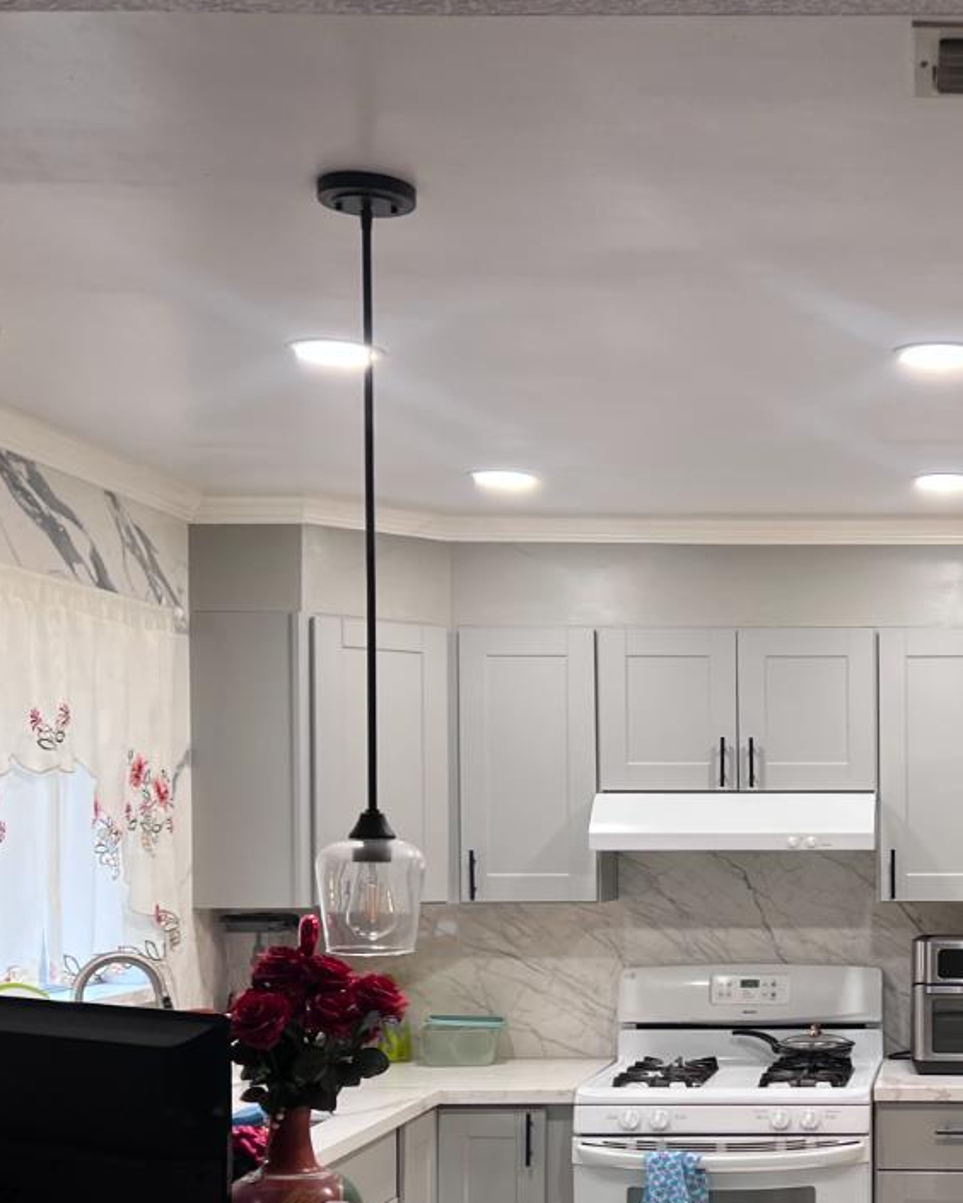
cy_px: 878
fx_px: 1924
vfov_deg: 34.1
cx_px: 948
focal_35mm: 54
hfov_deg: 26.7
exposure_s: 1/60
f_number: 1.5
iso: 80
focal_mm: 5.7
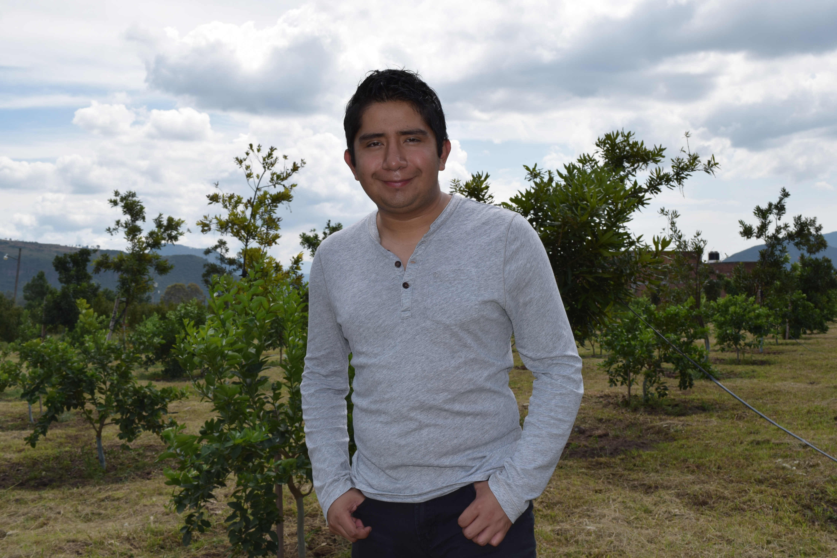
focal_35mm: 39
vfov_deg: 34.2
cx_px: 418
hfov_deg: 49.5
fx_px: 907
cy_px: 279
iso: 100
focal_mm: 26
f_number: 10
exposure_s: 1/200
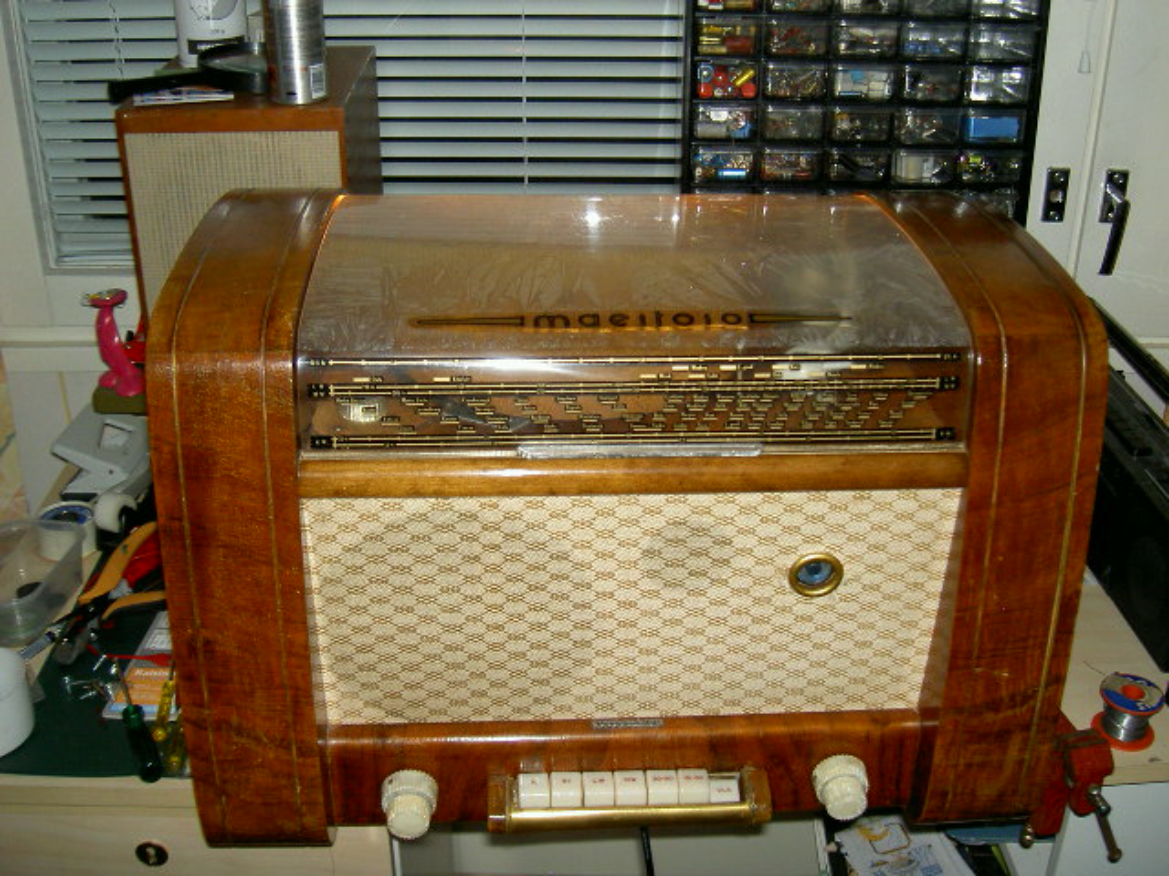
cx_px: 584
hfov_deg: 47.9
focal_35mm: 39
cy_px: 438
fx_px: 1317
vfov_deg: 36.8
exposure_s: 1/59.5
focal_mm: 8
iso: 100
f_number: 2.8
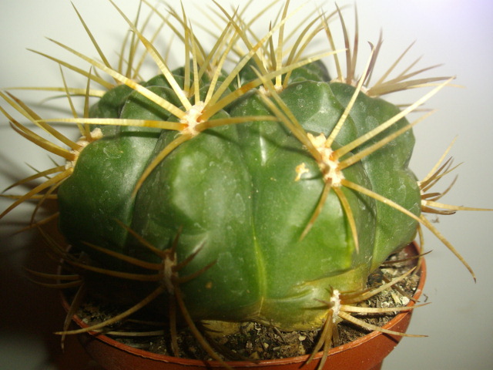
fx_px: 513
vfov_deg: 39.7
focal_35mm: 36
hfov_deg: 51.4
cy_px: 185
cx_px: 246
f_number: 2.7
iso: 160
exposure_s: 1/50
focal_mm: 6
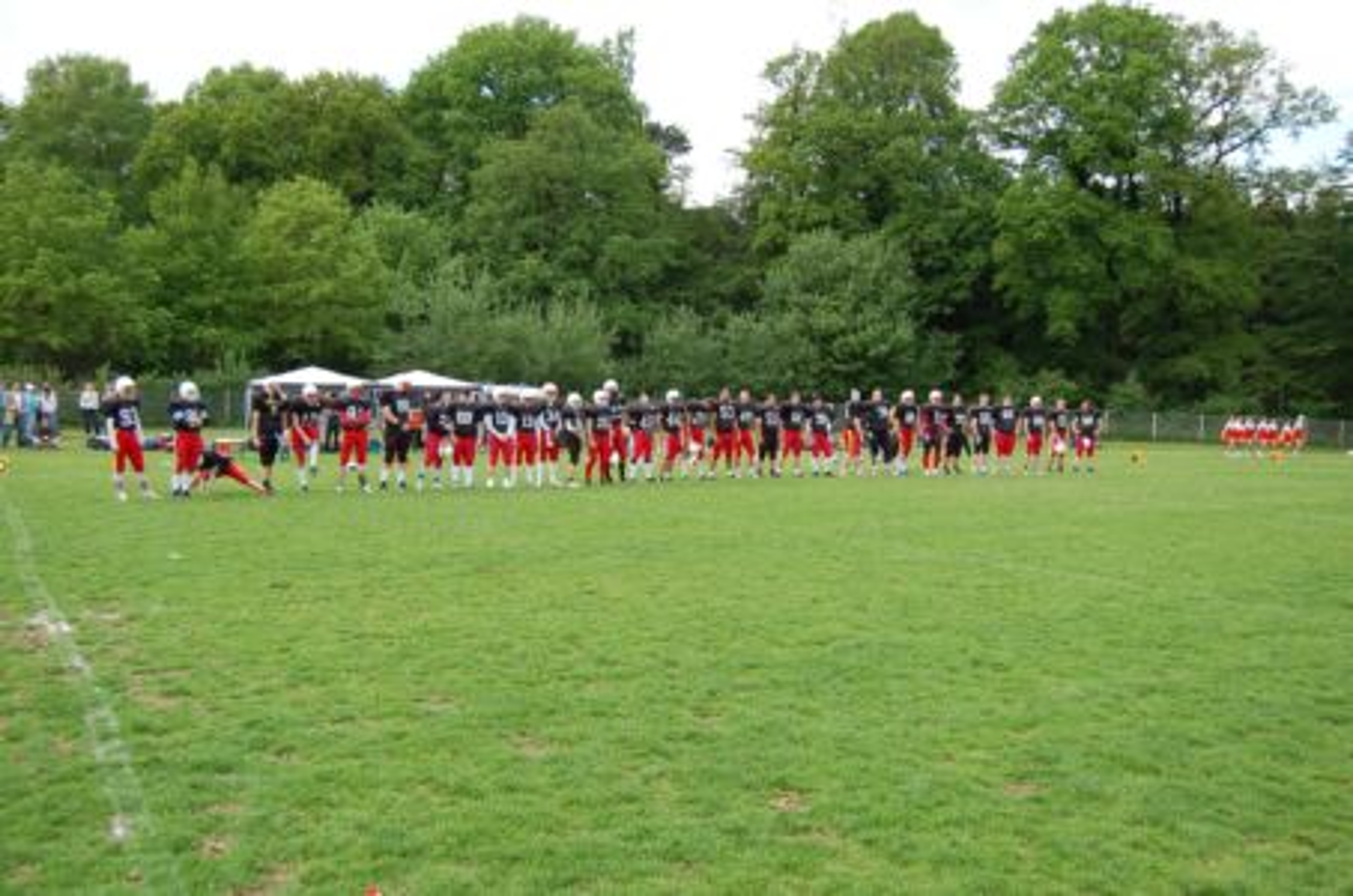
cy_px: 448
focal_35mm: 33
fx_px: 1238
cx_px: 676
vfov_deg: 39.8
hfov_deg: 57.3
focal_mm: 22
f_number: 4
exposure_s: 1/1000
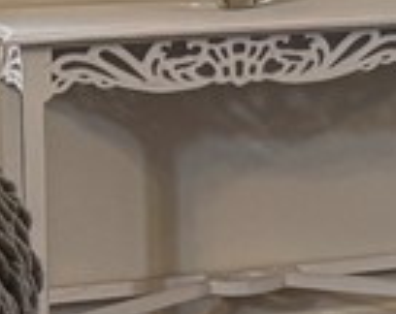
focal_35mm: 177
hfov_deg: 8.4
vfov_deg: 8.4
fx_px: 2069
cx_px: 1345
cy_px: -224
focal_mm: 6.76
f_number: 1.78
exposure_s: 1/60
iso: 250
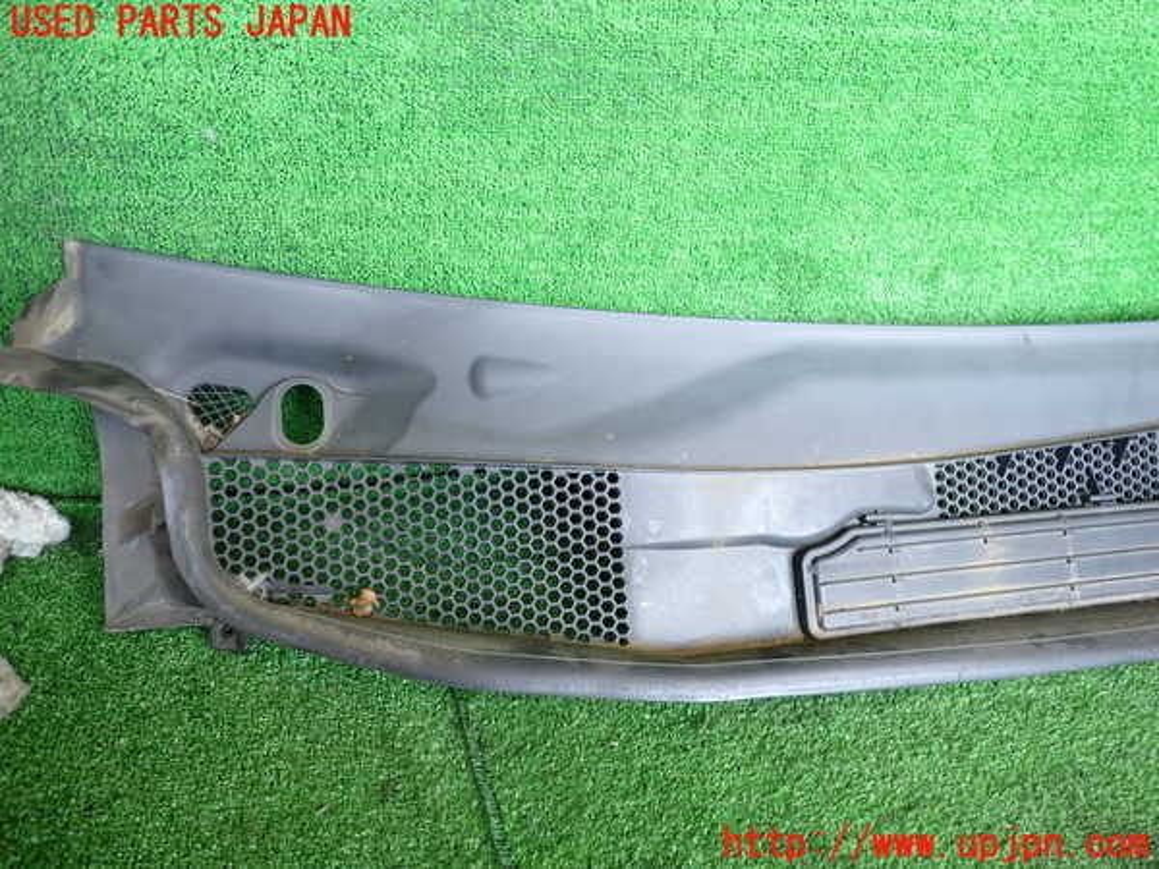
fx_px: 837
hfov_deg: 69.4
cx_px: 580
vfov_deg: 54.9
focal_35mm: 25
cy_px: 434
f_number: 2
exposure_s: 1/60
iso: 160
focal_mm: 4.5
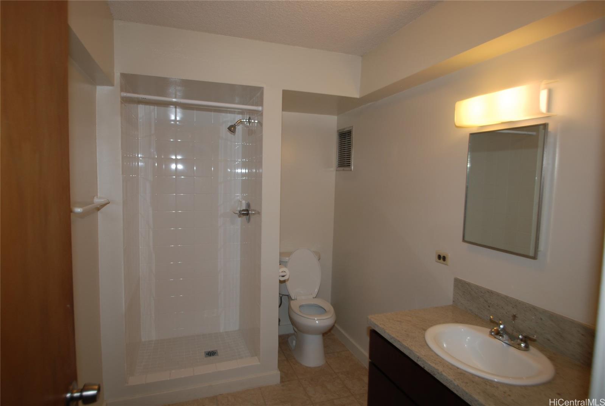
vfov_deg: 63.4
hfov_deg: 85.3
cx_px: 302
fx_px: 328
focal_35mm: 20
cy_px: 203
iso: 200
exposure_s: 1/60
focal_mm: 13
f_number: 4
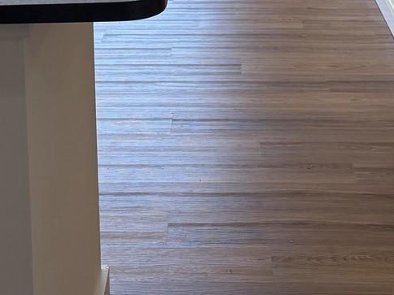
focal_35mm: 86
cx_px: 188
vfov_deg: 15.5
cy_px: -183
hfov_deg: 22.8
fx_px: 979
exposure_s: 1/241
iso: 64
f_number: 1.6
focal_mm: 5.96
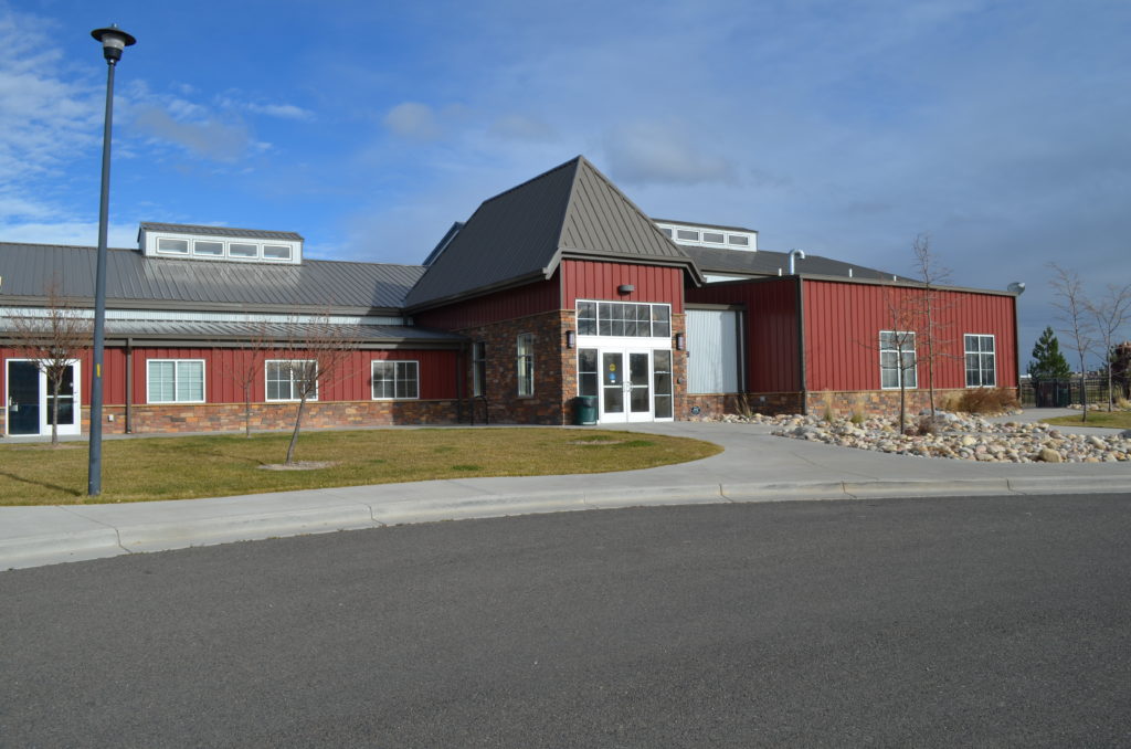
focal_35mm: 27
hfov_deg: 67.5
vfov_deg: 47.7
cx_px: 566
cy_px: 374
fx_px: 846
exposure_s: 1/250
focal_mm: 18
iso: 100
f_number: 8
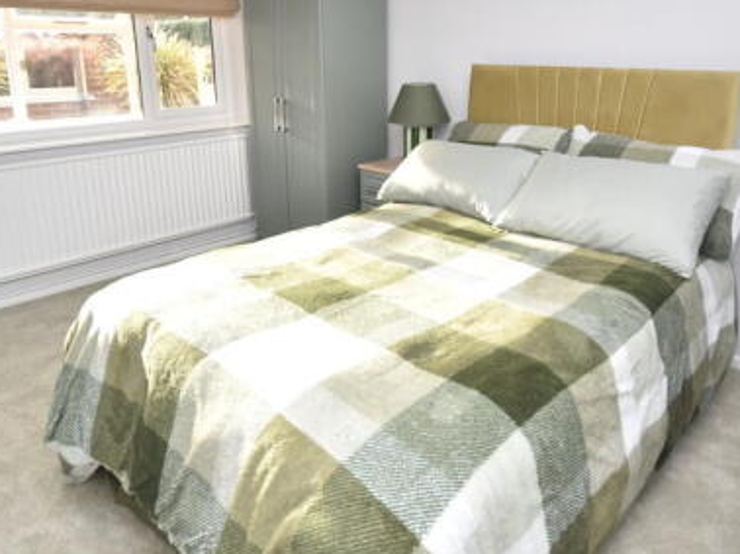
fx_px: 534
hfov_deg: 69.3
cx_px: 394
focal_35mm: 25
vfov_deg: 53.5
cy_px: 175
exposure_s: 1/200
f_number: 5
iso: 640
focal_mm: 10
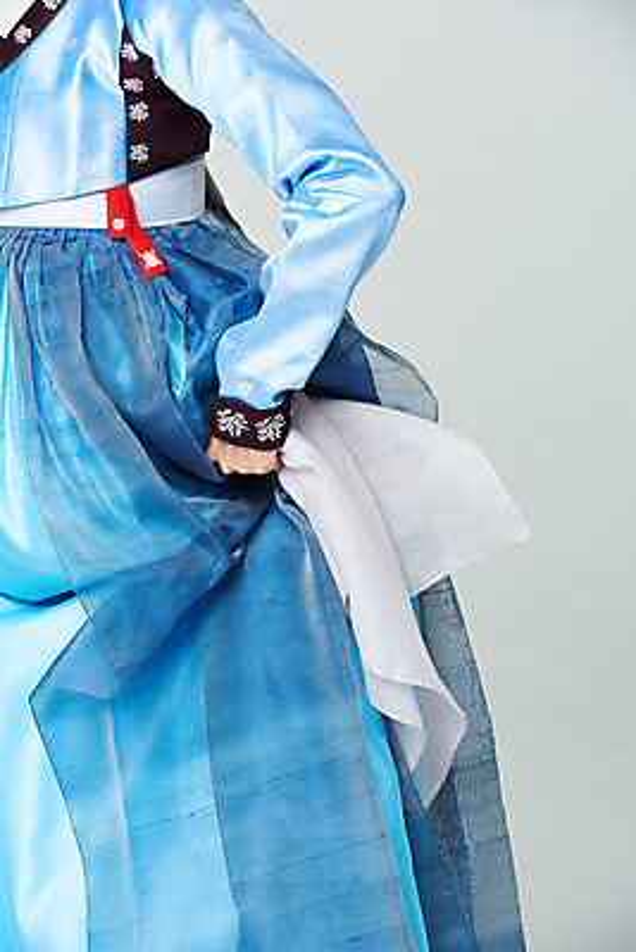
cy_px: 476
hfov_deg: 6.9
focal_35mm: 200
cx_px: 318
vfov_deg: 10.3
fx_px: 5295
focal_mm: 200
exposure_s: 1/125
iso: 100
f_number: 11
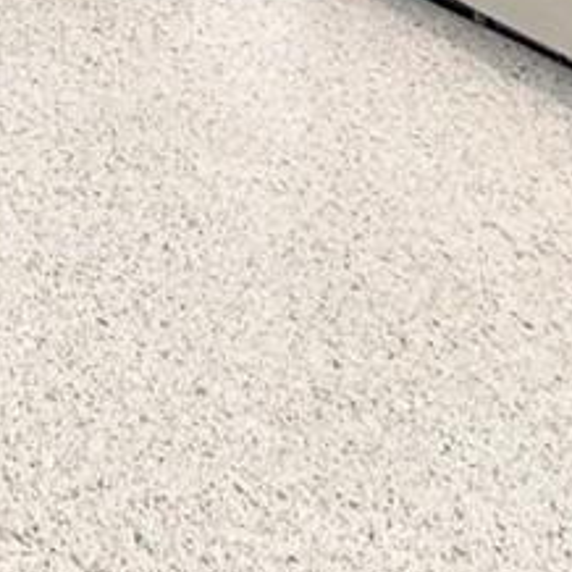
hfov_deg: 15.6
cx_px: -533
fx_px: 1701
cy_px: -900
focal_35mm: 91
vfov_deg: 13.0
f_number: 2.2
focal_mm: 2.22
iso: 160
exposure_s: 1/120
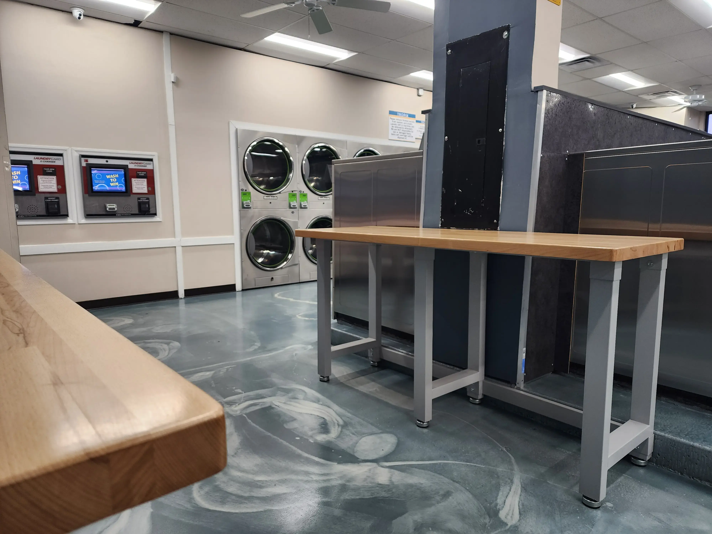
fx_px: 473
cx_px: 356
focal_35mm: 23
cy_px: 267
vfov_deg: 58.9
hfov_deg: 73.9
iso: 100
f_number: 1.8
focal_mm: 6.4
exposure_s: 1/120
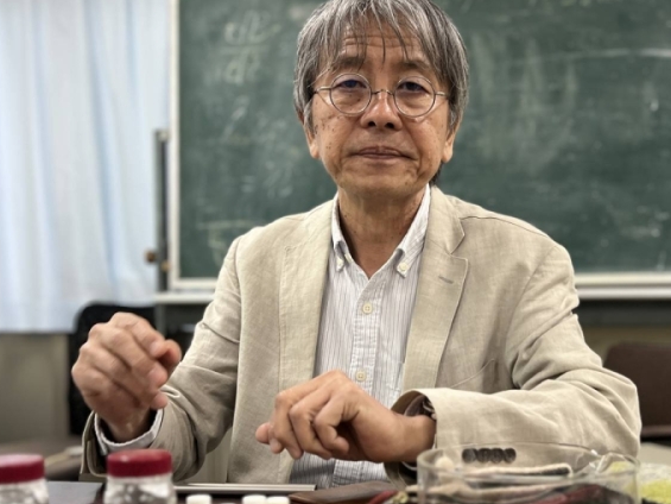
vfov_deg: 31.3
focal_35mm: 46
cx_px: 405
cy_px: 325
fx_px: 892
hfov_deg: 41.0
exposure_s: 1/100
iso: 125
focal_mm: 5.7
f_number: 1.5
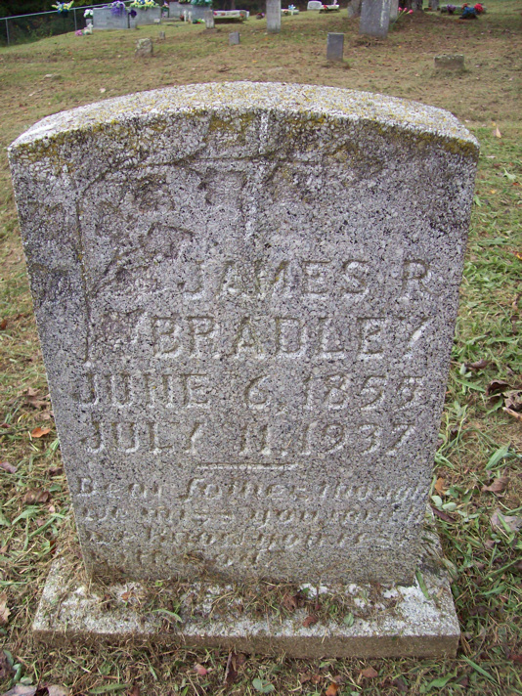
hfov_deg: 39.7
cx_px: 261
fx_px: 724
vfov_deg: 51.4
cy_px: 348
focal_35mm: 36
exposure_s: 1/293
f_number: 2.7
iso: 80
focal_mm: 6
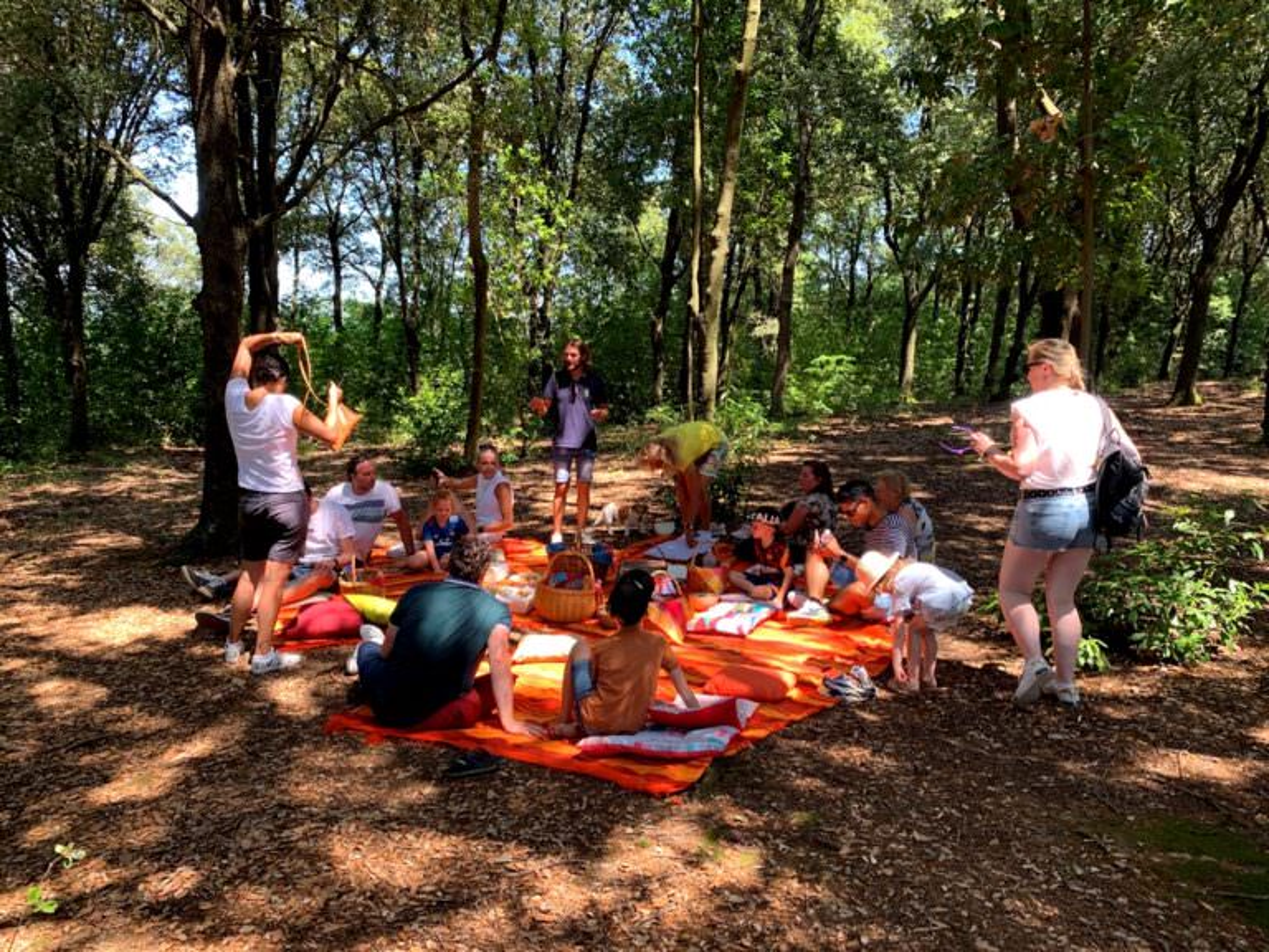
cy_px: 476
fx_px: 953
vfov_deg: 53.1
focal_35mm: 26
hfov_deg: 67.3
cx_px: 634
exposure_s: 1/121
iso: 25
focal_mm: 4.25
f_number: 1.8
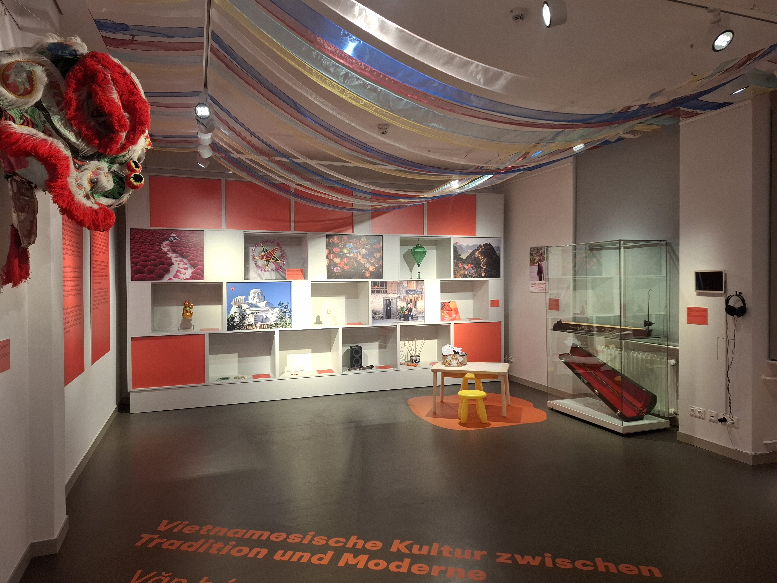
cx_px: 388
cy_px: 292
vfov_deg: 58.9
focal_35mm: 23
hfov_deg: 73.9
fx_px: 516
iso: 200
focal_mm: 5.54
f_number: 1.8
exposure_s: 1/60
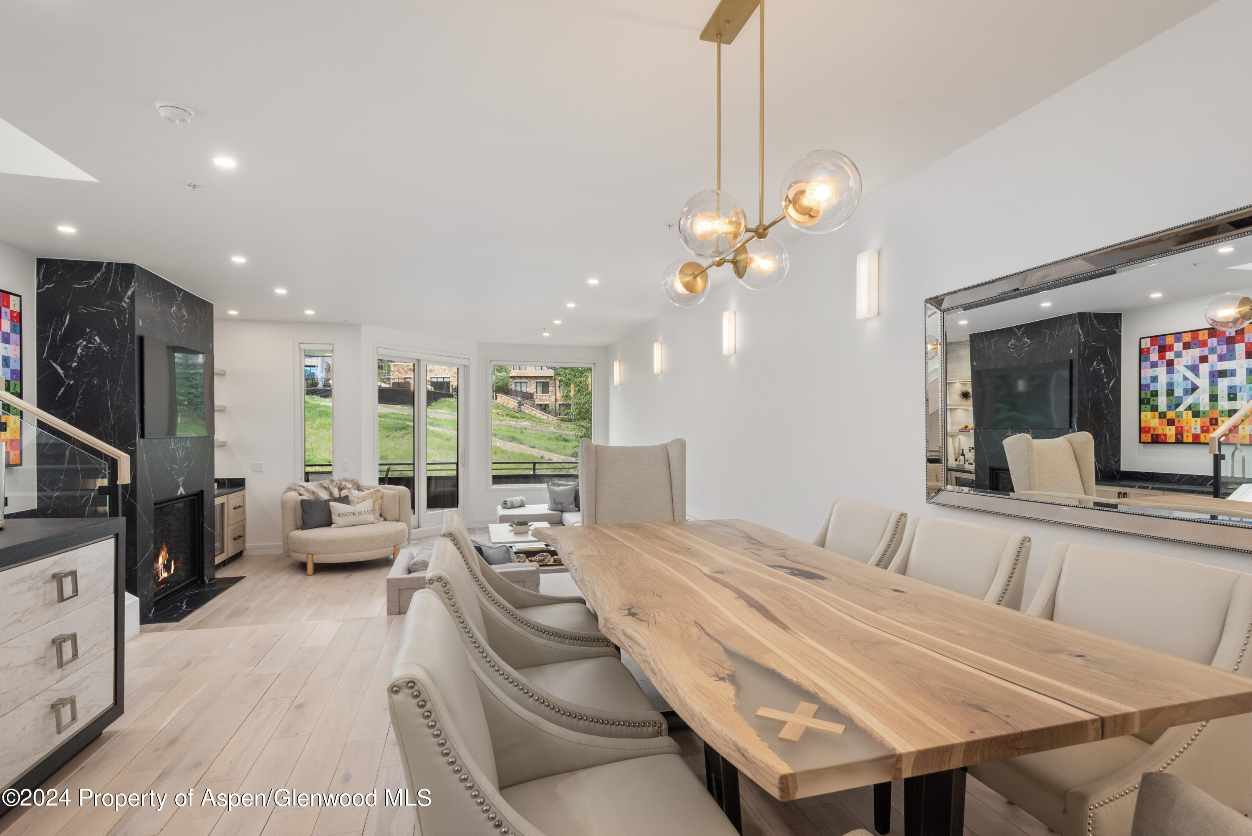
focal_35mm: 19
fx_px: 661
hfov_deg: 86.9
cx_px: 626
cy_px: 418
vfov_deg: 64.6
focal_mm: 19
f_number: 7.1
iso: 640
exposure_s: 1/15
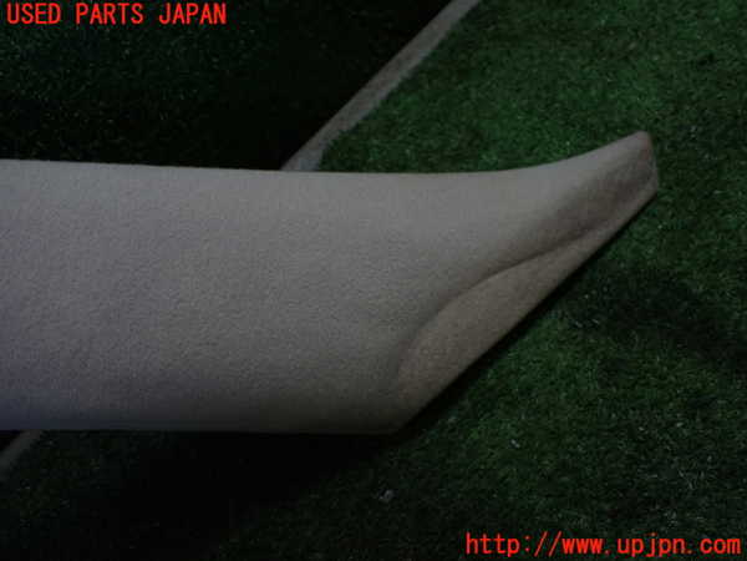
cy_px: 280
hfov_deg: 60.0
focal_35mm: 30
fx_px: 647
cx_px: 374
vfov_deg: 46.8
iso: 200
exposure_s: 1/125
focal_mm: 5.4
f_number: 2.3
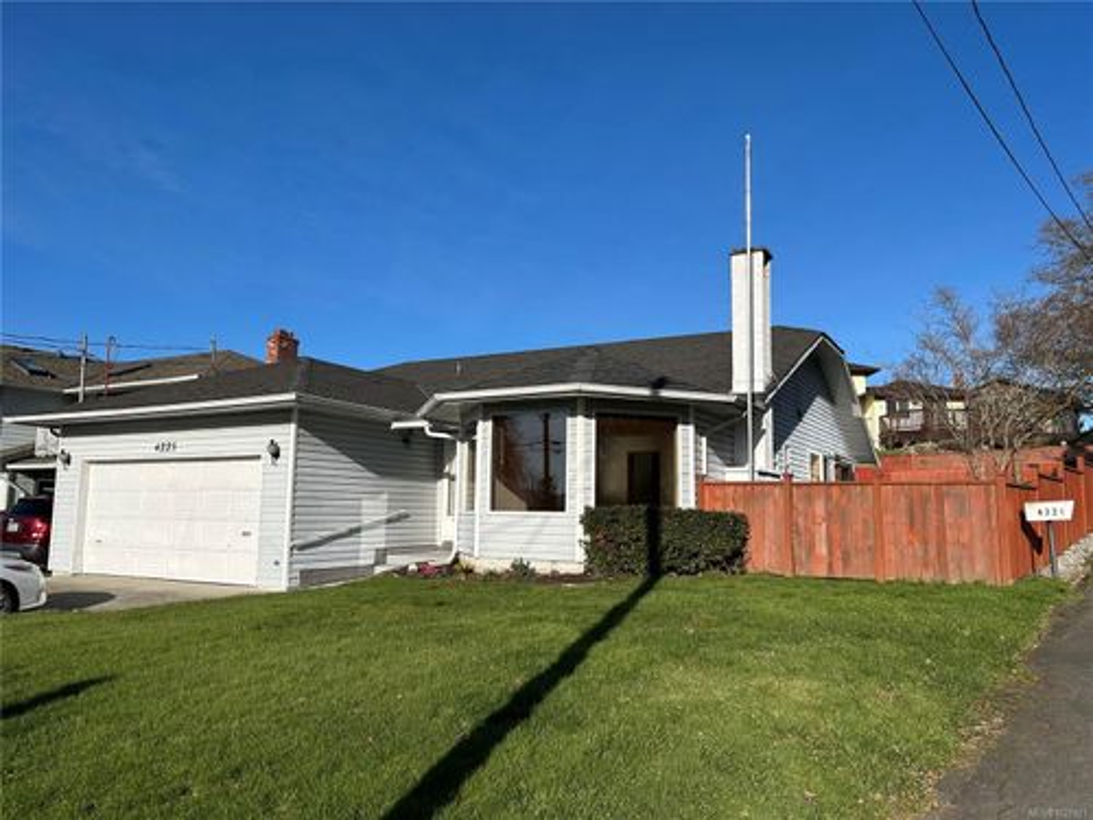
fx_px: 821
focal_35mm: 26
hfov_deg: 67.3
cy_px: 410
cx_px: 546
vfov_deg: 53.1
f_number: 1.5
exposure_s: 1/5882
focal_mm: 5.7
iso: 50
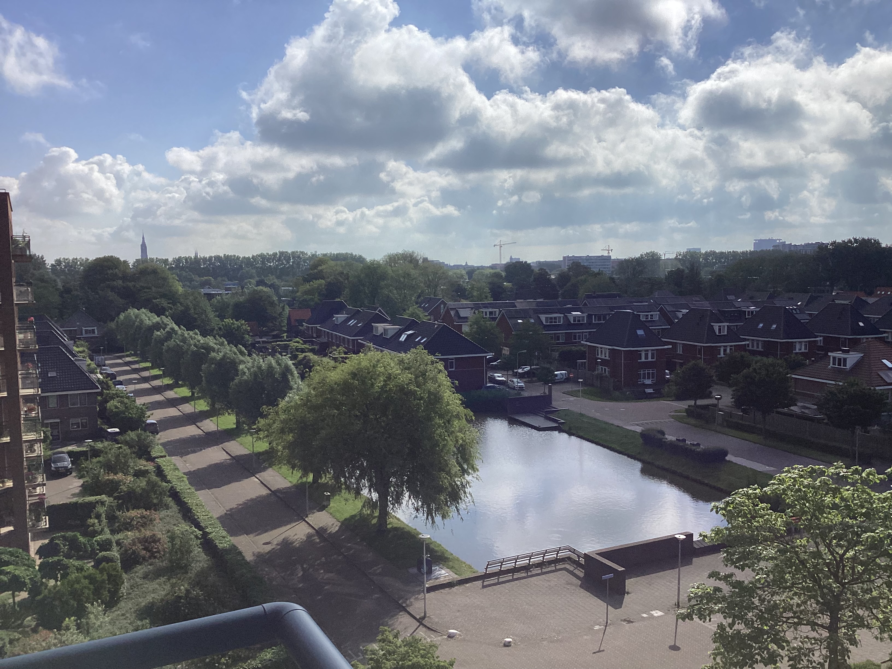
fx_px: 799
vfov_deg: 45.4
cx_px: 446
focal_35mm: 31
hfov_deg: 58.4
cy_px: 334
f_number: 2.4
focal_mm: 3.3
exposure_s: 1/4292
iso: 25
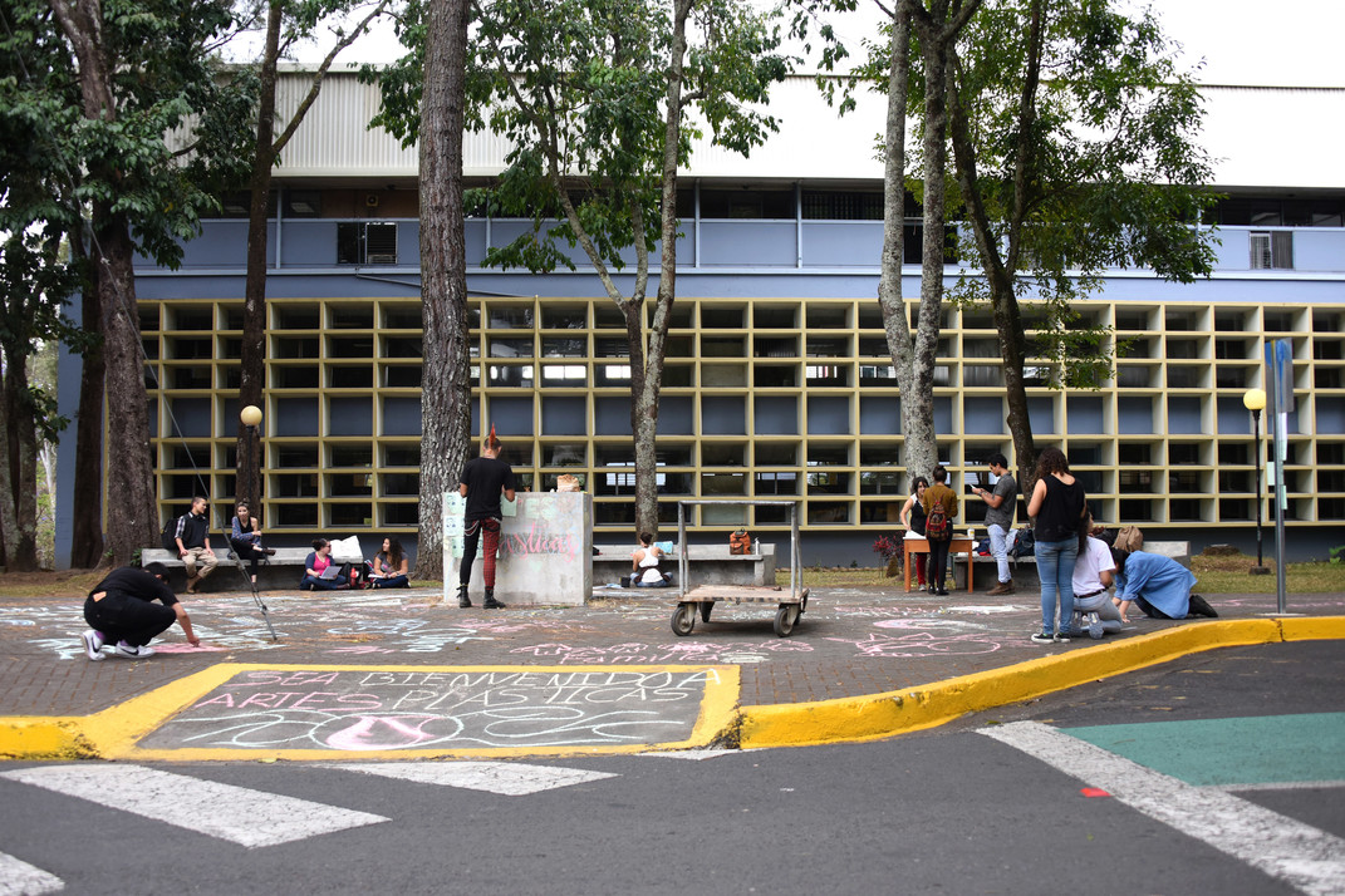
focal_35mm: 32
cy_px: 448
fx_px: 1195
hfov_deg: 58.7
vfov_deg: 41.1
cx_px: 672
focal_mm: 32
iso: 640
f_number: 3.5
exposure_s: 1/800
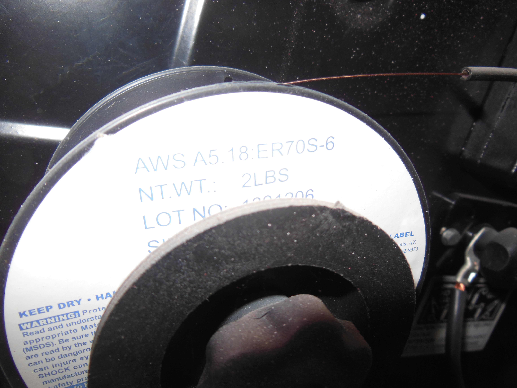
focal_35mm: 25
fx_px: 373
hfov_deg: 69.4
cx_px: 258
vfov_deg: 54.9
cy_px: 194
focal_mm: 4.5
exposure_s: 1/25
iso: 125
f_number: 7
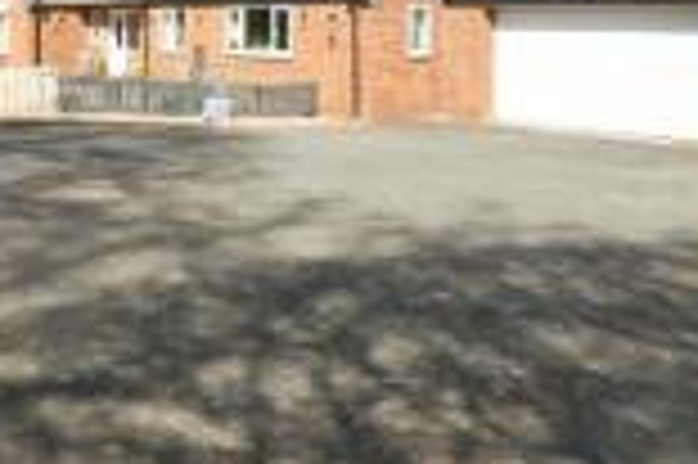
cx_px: 155
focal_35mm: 46
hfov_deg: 41.2
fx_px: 891
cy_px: -2
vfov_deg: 27.5
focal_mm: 10
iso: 400
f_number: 8
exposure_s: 1/1000
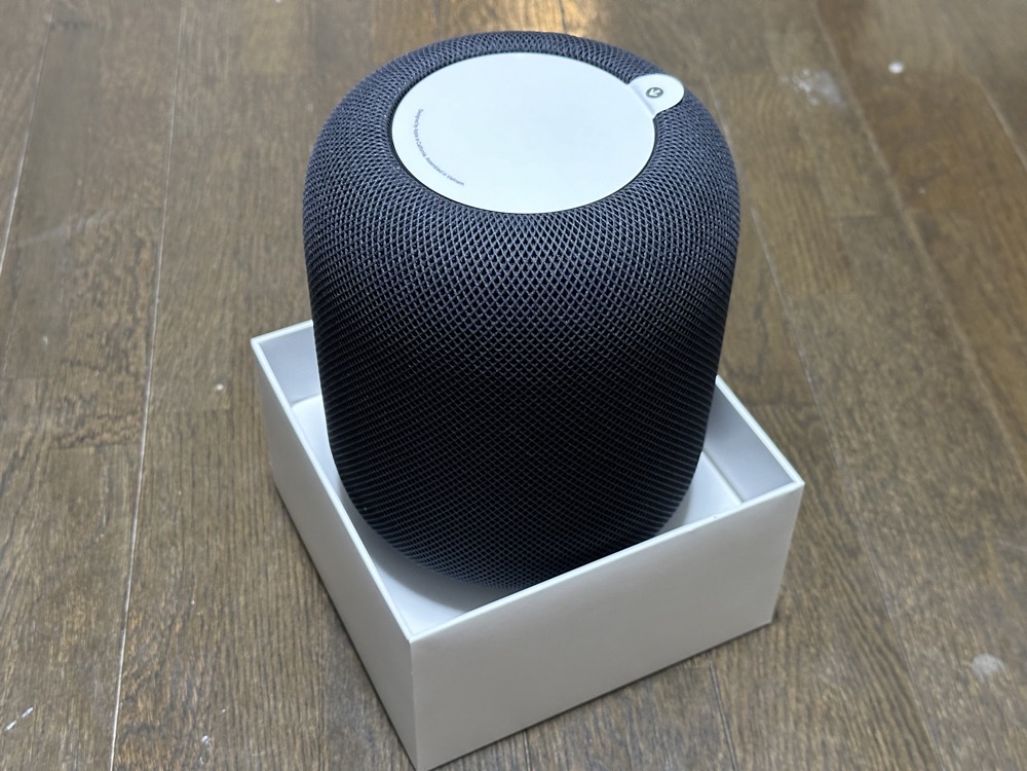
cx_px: 514
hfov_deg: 39.7
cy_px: 386
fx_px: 1424
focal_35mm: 48
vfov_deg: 30.3
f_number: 1.78
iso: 400
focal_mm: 6.86
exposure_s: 1/39
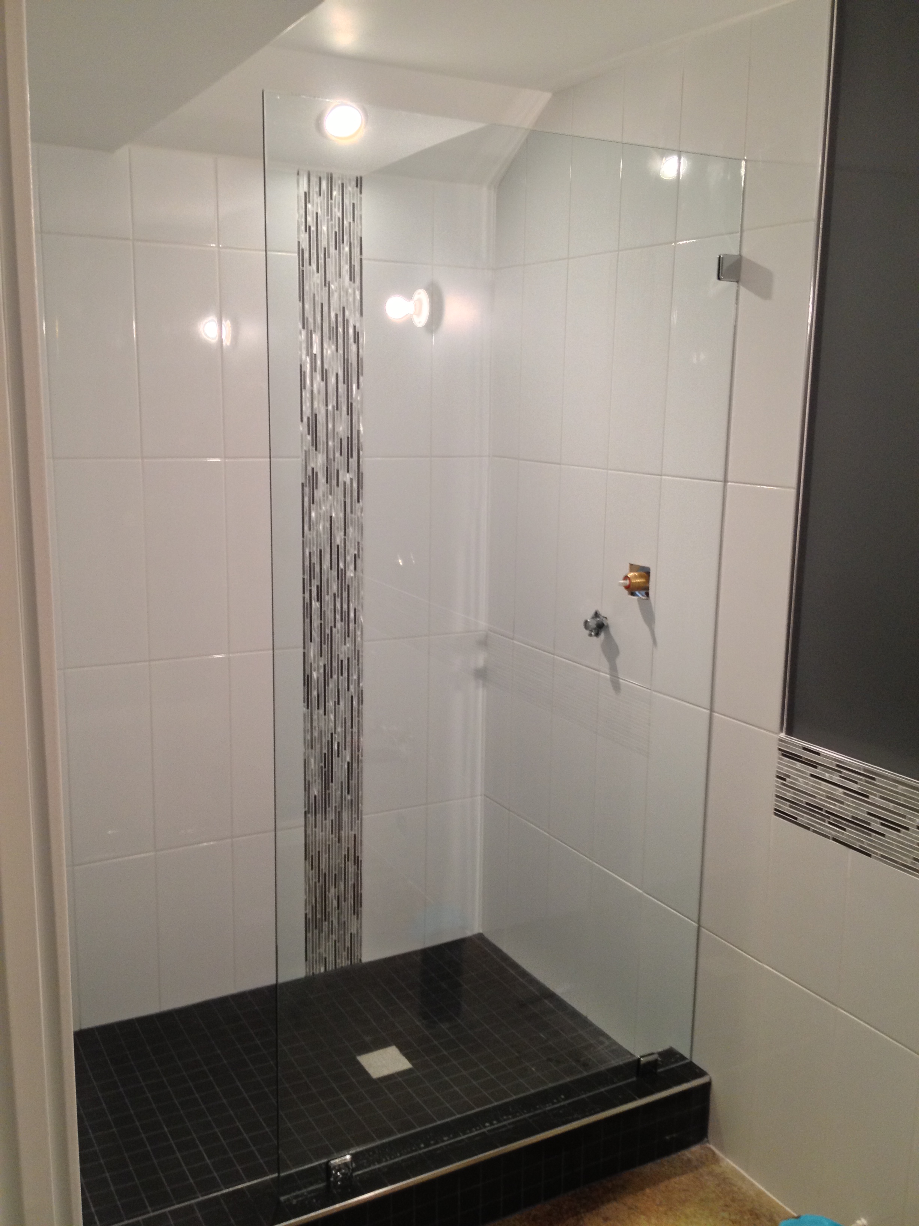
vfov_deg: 52.6
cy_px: 613
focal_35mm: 35
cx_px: 460
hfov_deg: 40.7
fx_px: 1239
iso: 125
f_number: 2.4
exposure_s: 1/20
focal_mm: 4.28
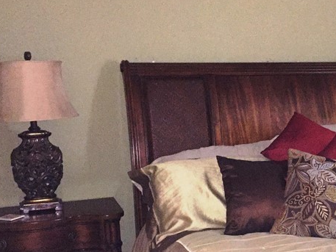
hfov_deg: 28.3
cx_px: 321
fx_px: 631
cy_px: 184
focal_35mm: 65
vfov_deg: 22.4
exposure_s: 1/16
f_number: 2.2
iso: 500
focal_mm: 4.15
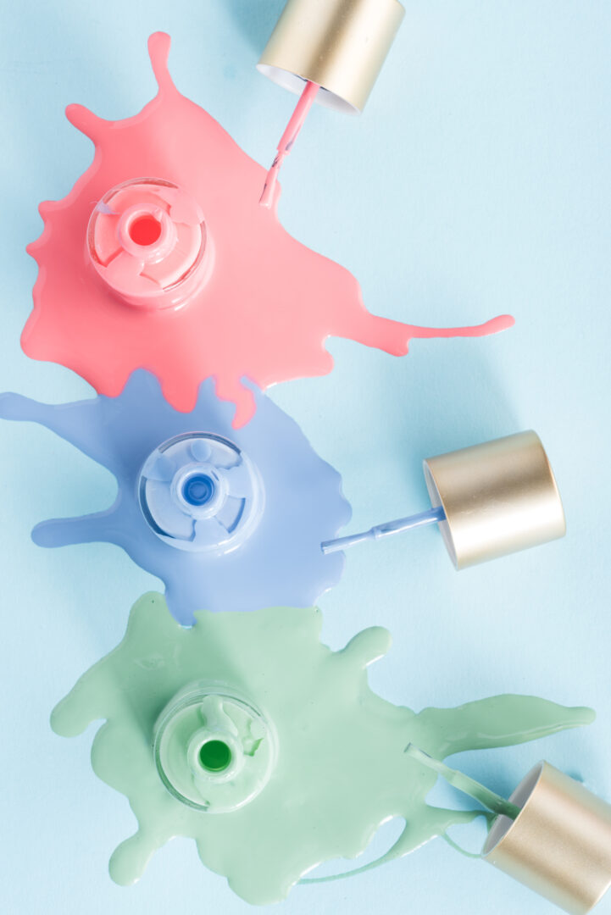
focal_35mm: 105
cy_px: 458
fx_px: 2670
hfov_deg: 13.1
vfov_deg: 19.4
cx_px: 306
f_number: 20
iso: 125
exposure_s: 1/200
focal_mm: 105
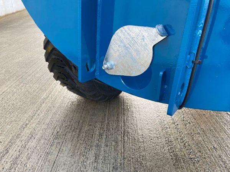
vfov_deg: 53.1
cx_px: 115
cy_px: 86
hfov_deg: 67.3
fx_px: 173
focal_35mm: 26
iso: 50
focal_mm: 4.2
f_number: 1.6
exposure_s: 1/121
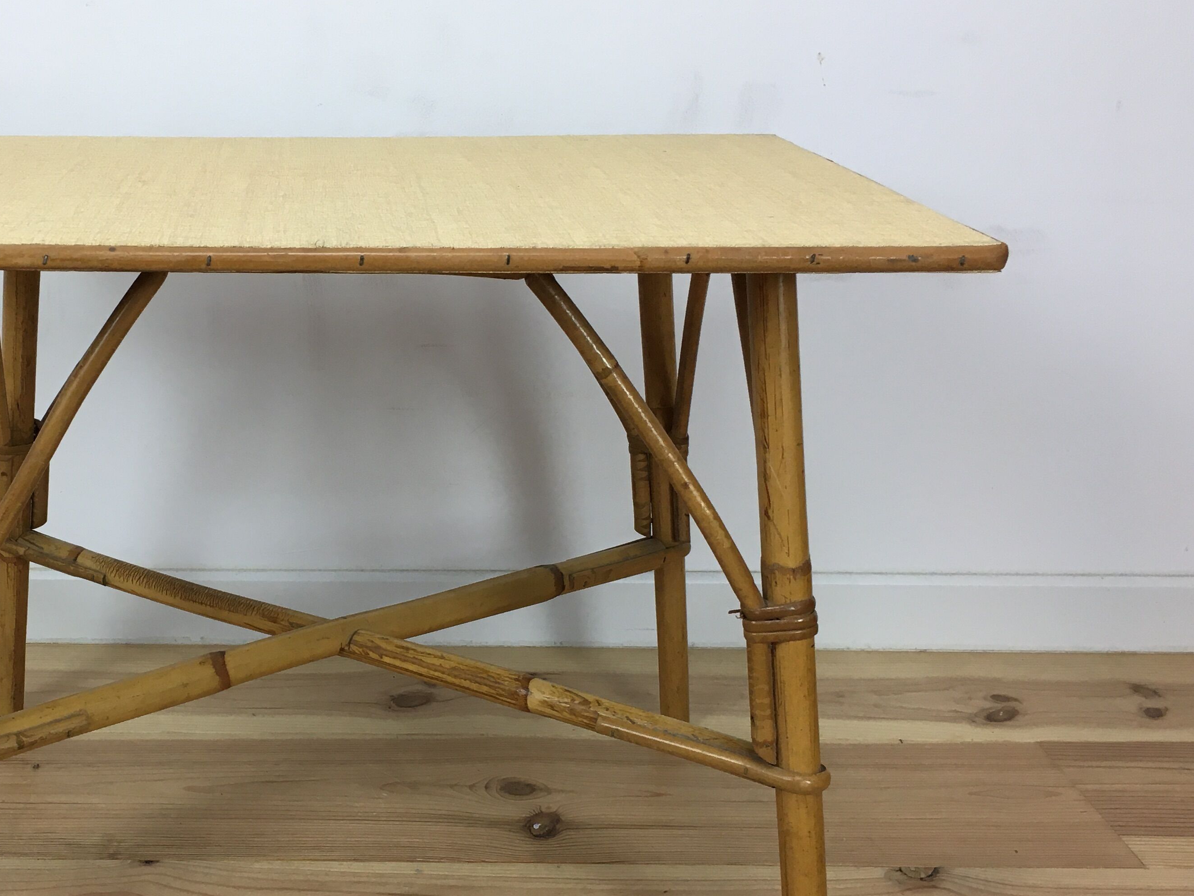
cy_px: 591
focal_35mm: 44
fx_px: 1518
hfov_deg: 41.8
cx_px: 310
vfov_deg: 32.6
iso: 32
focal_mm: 4.15
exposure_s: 1/33
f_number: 2.2
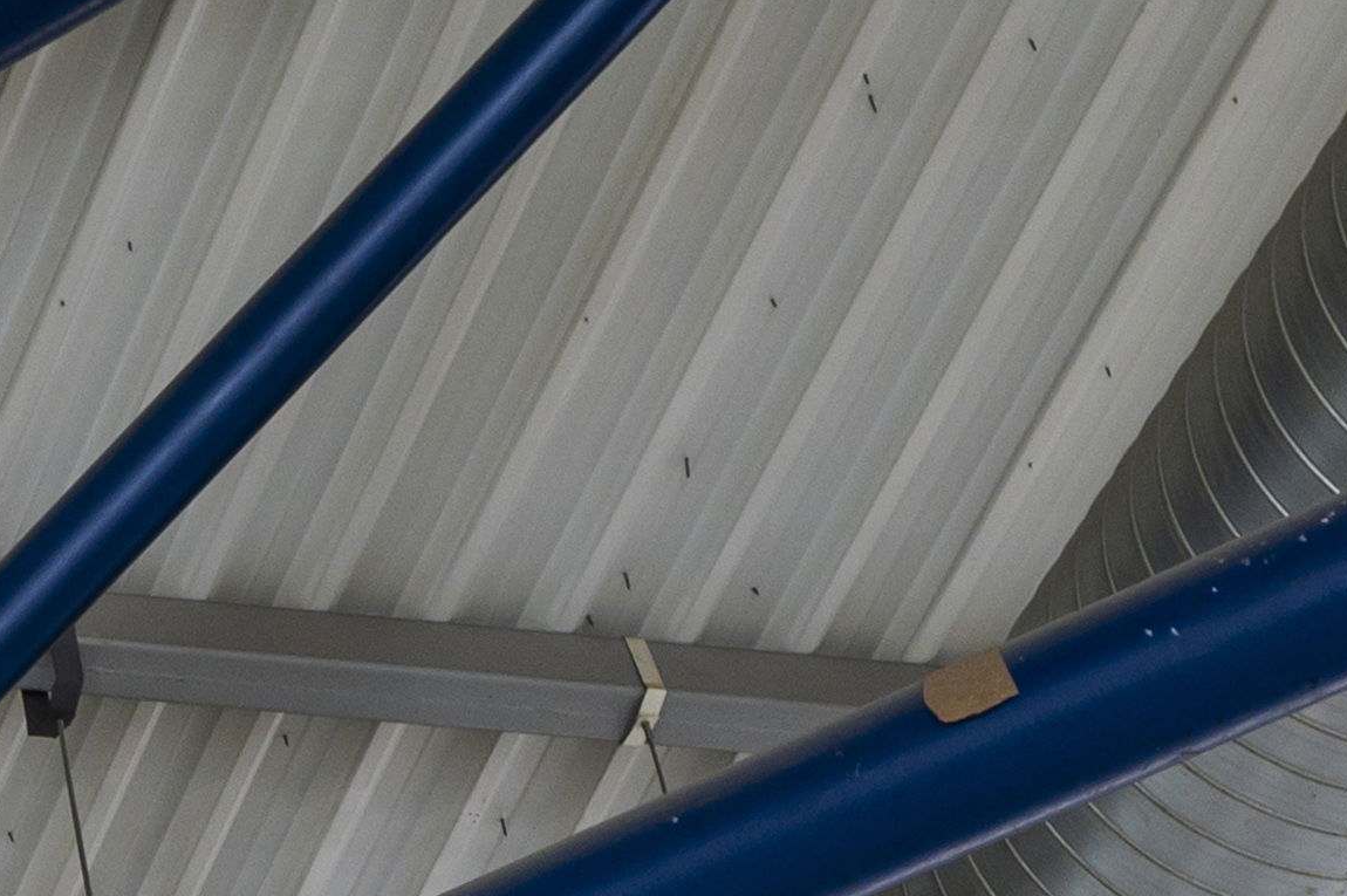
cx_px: -569
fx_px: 6880
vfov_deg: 7.0
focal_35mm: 184
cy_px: 2222
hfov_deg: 10.8
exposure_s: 1/30
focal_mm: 35
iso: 400
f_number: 3.5
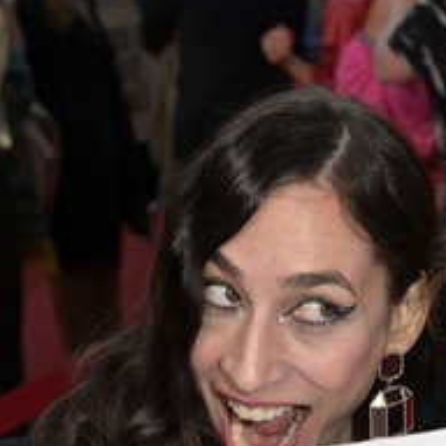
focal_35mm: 96
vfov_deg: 18.1
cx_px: 410
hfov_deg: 17.8
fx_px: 1399
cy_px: 265
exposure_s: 1/100
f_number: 5.6
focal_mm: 48
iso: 400
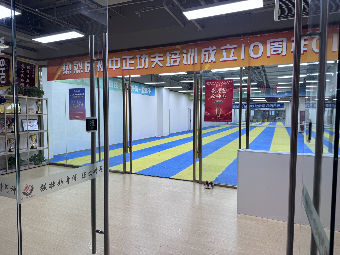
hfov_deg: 71.6
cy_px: 128
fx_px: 236
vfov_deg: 56.8
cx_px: 170
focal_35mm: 24
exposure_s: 1/100
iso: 64
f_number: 1.78
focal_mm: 6.76
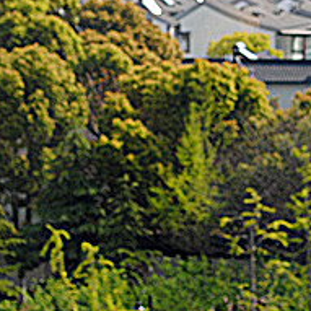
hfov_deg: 6.3
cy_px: -82
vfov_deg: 6.3
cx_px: 234
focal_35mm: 278
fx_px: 2826
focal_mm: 52
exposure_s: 1/160
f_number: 8
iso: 100
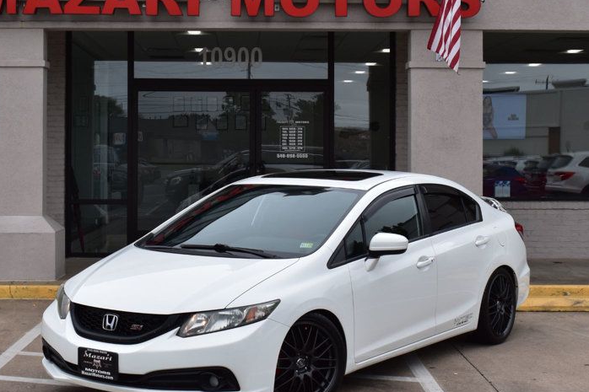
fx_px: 1080
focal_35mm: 66
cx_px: 262
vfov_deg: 20.6
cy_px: 158
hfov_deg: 30.5
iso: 400
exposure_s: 1/320
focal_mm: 30
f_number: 10
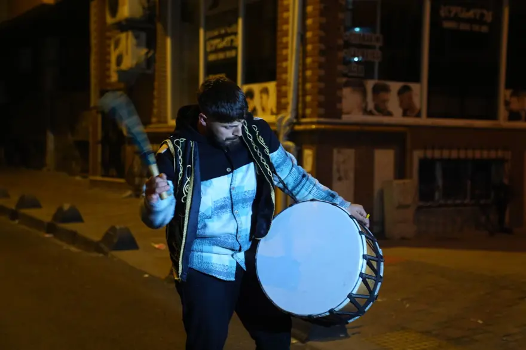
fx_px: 832
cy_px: 175
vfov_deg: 23.8
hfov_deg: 35.1
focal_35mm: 57
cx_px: 263
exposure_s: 1/125
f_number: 2.8
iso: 3200
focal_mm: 57
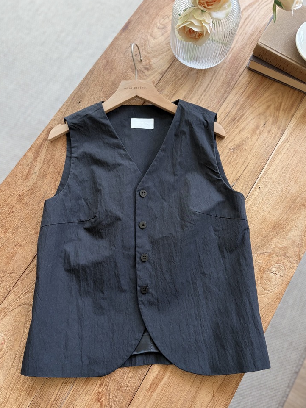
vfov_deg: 65.3
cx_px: 153
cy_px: 199
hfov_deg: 51.3
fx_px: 318
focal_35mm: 27
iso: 125
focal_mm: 5.96
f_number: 1.6
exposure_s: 1/121
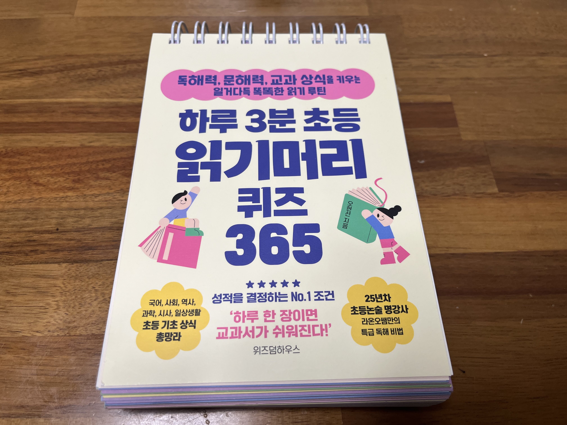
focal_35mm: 26
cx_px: 284
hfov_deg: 67.3
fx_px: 426
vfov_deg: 53.1
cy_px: 212
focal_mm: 5.1
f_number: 1.6
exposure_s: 1/120
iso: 80
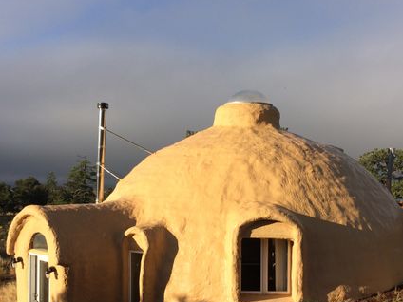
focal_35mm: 41
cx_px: 208
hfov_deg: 45.8
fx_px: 477
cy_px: 187
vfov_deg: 35.0
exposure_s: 1/1642
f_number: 2.2
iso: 32
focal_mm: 4.15
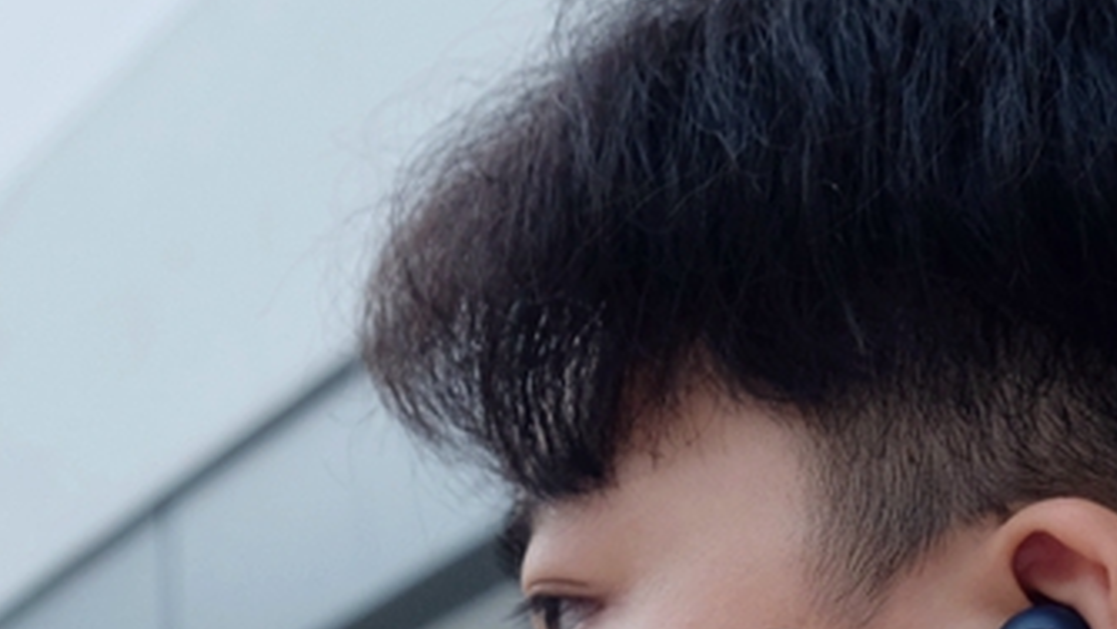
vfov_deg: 11.0
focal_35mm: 106
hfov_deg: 20.2
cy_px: 935
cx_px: 572
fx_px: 3140
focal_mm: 22.3
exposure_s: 1/200
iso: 400
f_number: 4.5
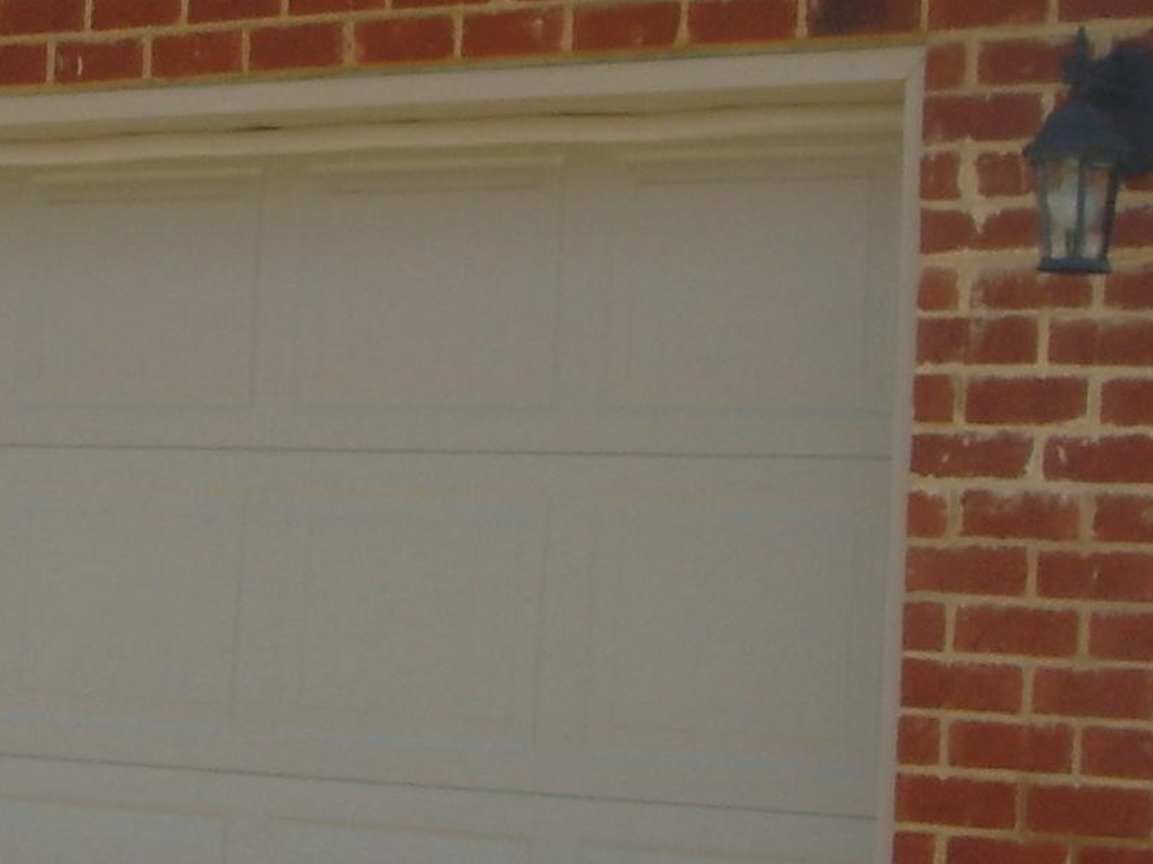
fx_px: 4130
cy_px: 339
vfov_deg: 11.9
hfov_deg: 15.5
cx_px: -62
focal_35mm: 124
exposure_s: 1/125
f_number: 6.3
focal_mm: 6.6
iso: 50
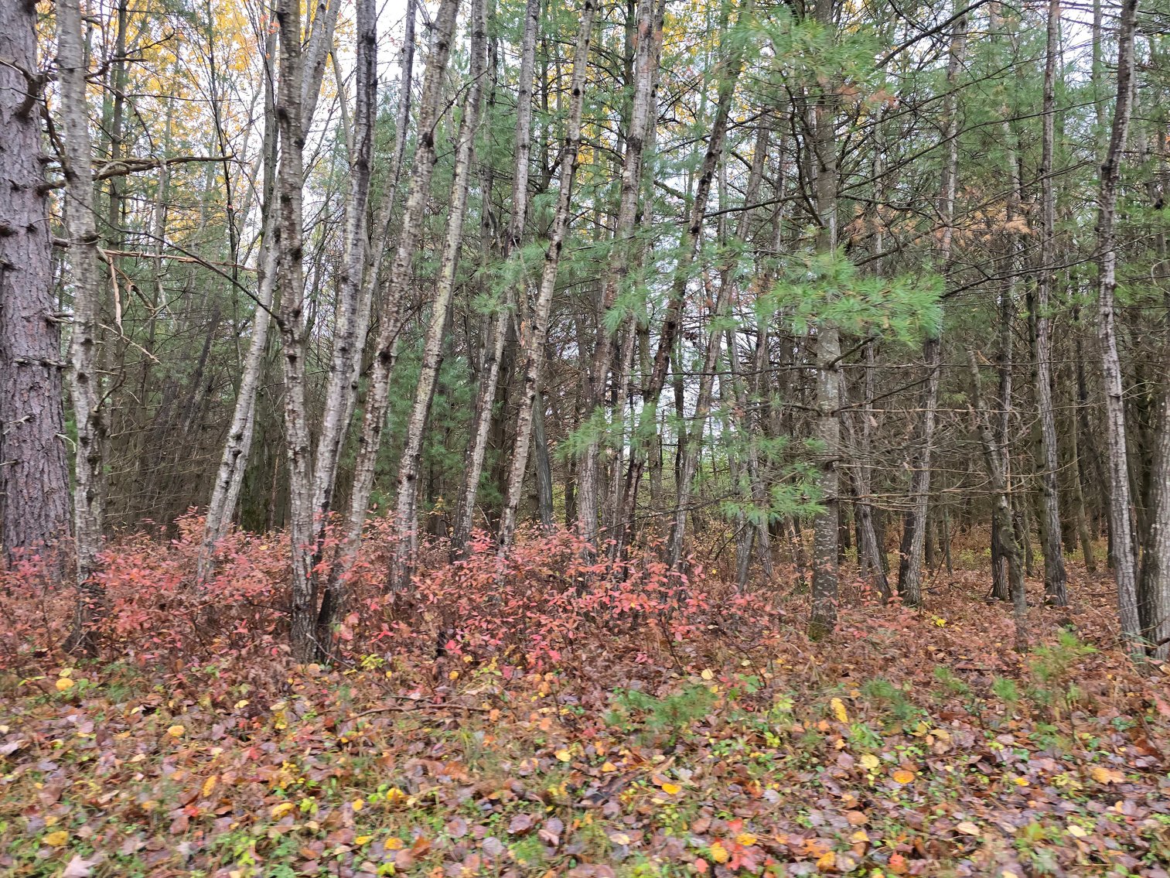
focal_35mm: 23
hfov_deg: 73.9
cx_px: 585
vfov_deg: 58.9
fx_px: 777
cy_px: 439
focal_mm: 6.3
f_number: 1.7
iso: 80
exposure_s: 1/180
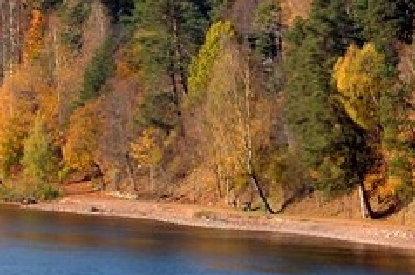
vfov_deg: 3.9
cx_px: 44
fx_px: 4029
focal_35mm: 350
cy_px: 193
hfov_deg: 5.9
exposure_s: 1/250
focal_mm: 70
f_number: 8
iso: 200
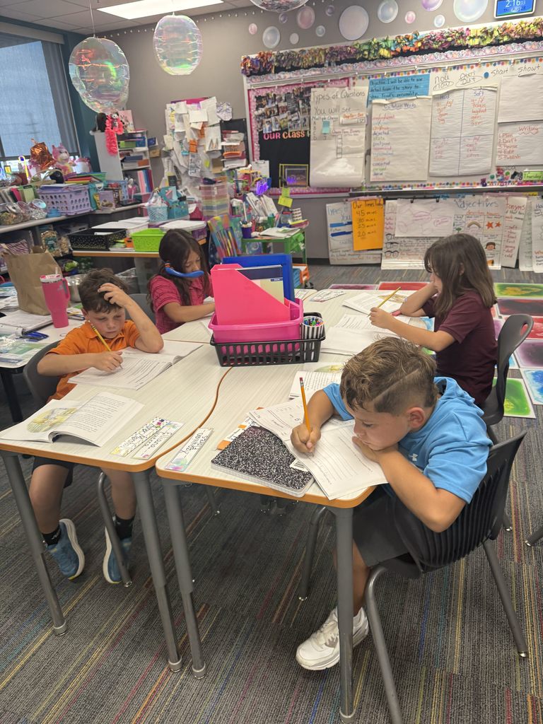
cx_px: 272
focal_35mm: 24
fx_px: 502
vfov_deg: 71.6
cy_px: 362
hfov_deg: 56.8
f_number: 1.78
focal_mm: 6.76
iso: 125
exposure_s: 1/120
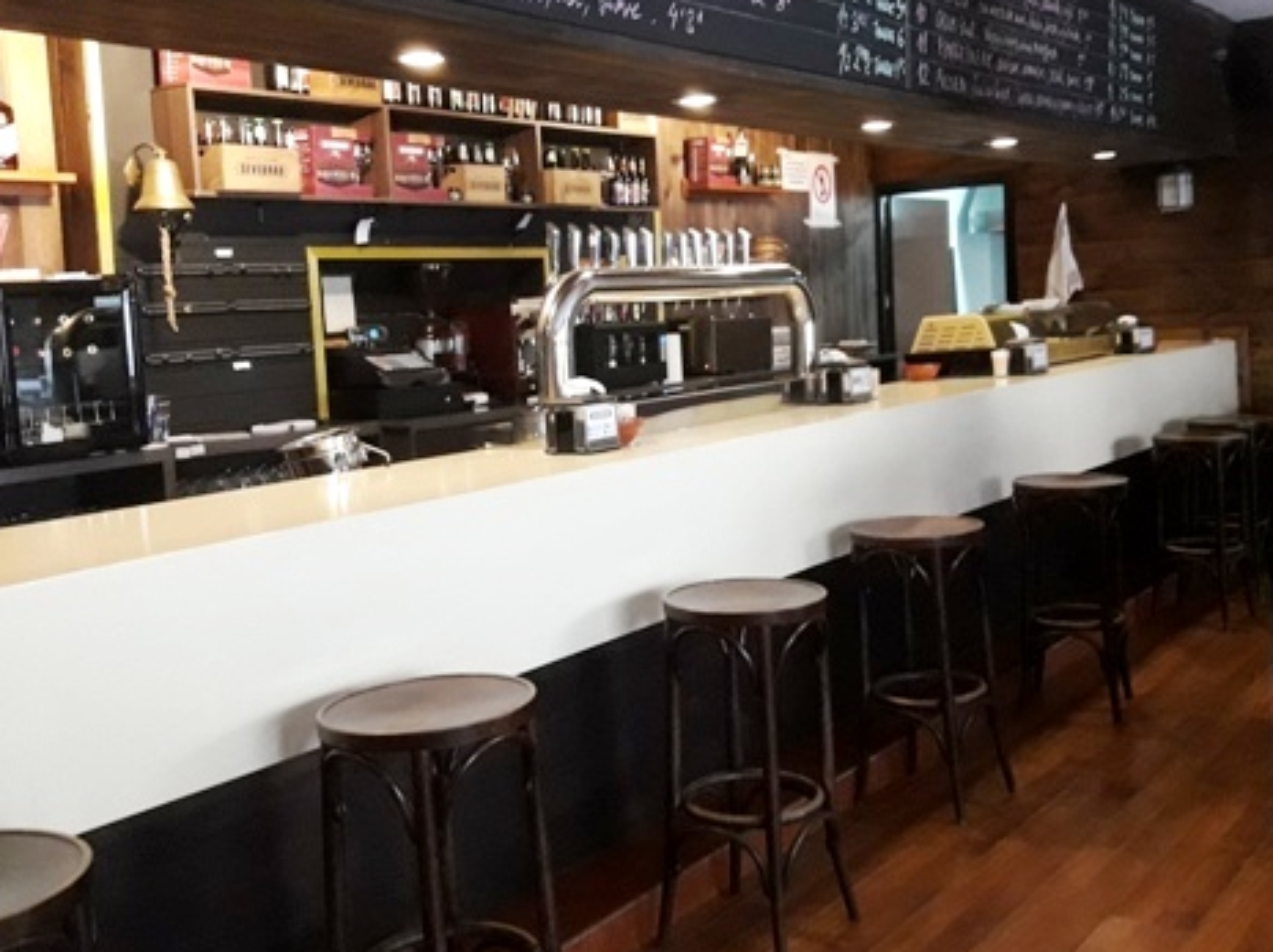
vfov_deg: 36.7
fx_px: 1433
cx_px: 669
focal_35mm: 39
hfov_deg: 47.9
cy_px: 403
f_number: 1.9
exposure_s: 1/17
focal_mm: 3.7
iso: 250
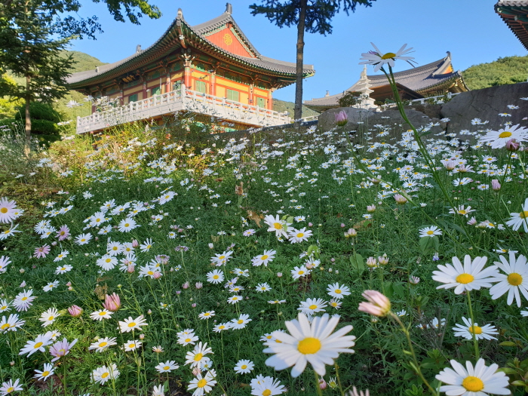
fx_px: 397
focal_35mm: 26
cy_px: 198
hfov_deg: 67.3
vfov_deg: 53.1
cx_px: 264
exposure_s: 1/219
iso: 50
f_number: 2.4
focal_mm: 4.3
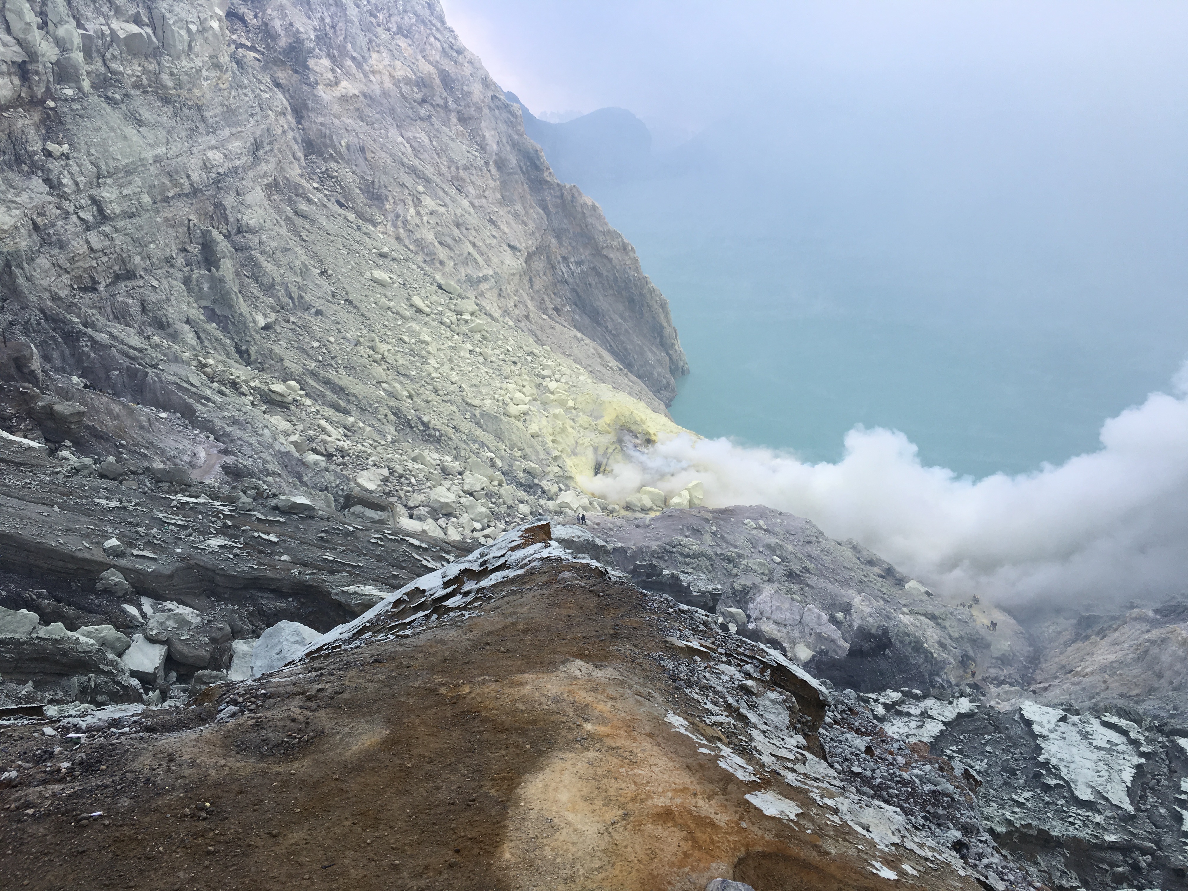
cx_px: 594
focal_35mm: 29
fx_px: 995
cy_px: 446
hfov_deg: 61.7
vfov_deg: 48.2
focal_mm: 4.15
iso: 25
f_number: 2.2
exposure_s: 1/285
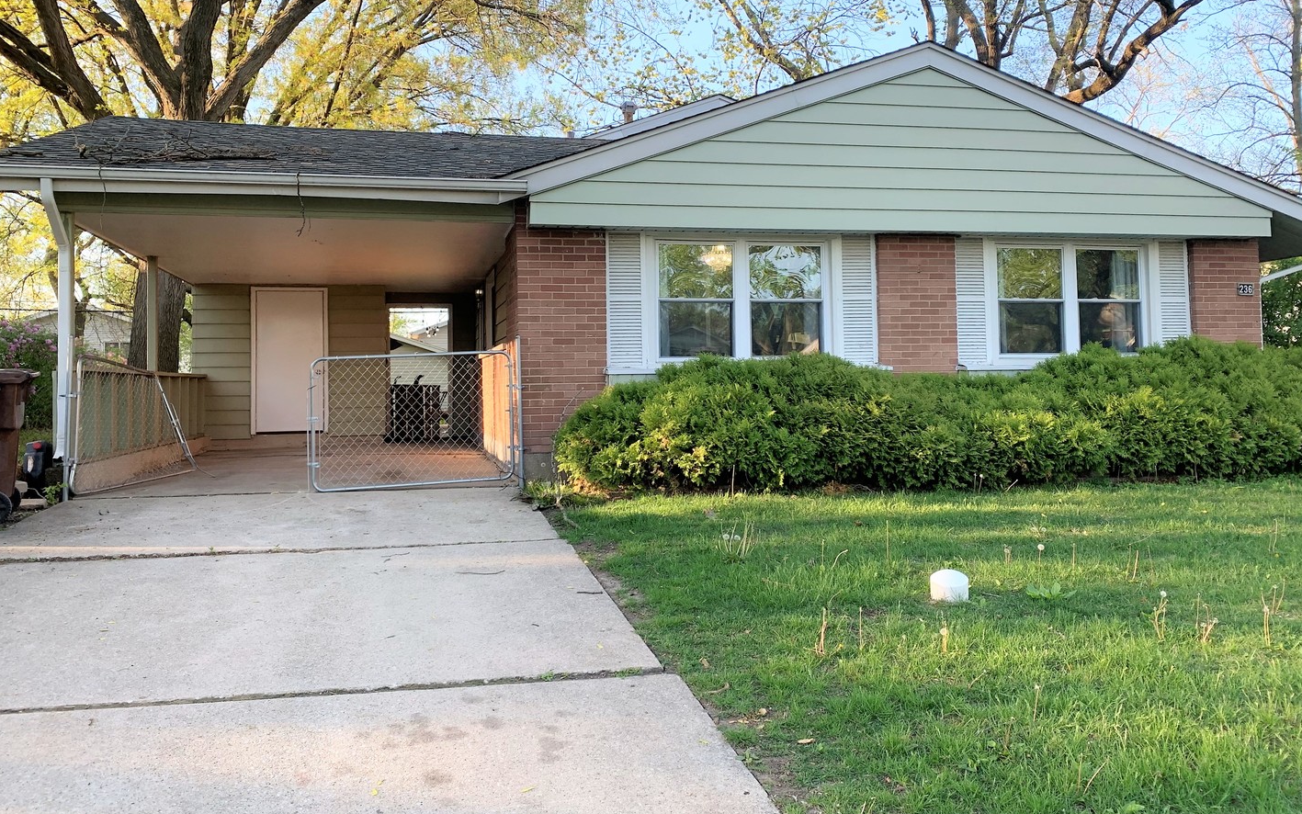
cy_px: 351
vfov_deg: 44.4
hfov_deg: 66.5
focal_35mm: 28
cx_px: 659
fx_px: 994
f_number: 1.8
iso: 25
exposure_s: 1/155
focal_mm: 4.25
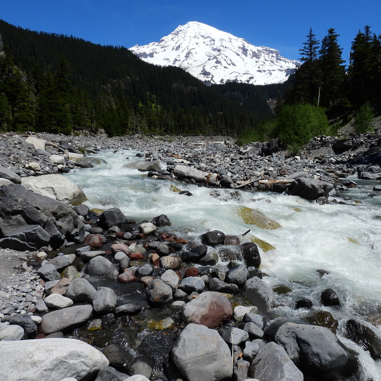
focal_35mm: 29
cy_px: 186
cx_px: 235
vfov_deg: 55.6
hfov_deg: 55.1
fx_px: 361
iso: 100
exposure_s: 1/1600
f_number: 4
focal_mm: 4.3
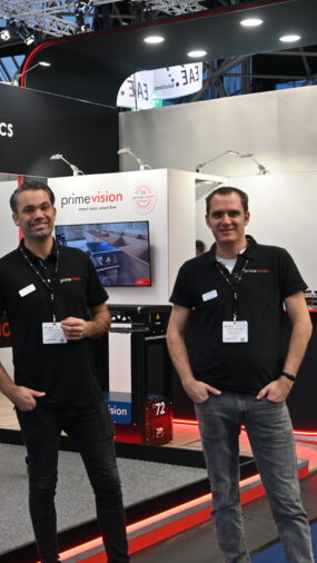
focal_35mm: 63
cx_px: -9
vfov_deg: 33.2
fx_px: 943
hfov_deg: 18.5
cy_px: 284
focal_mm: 26.5
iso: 100
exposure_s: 1/13
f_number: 5.6
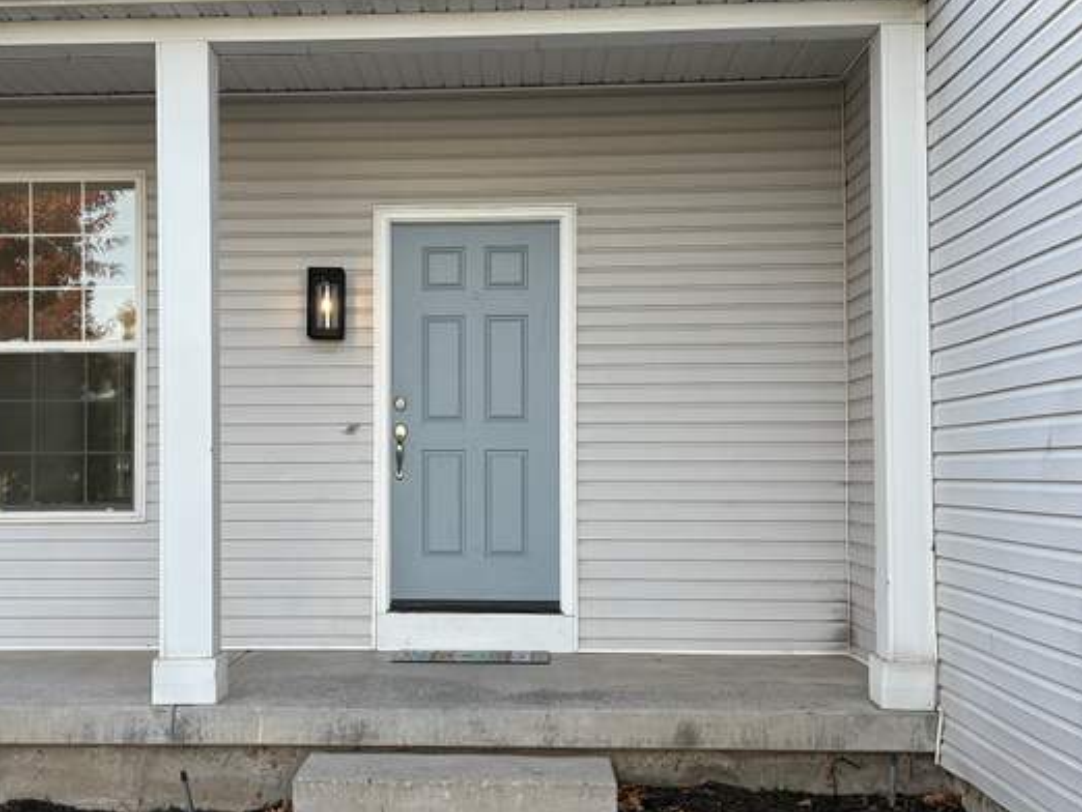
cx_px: 412
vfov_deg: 28.6
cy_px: 418
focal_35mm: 51
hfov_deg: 37.3
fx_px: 1595
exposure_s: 1/581
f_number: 1.6
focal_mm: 5.96
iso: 50
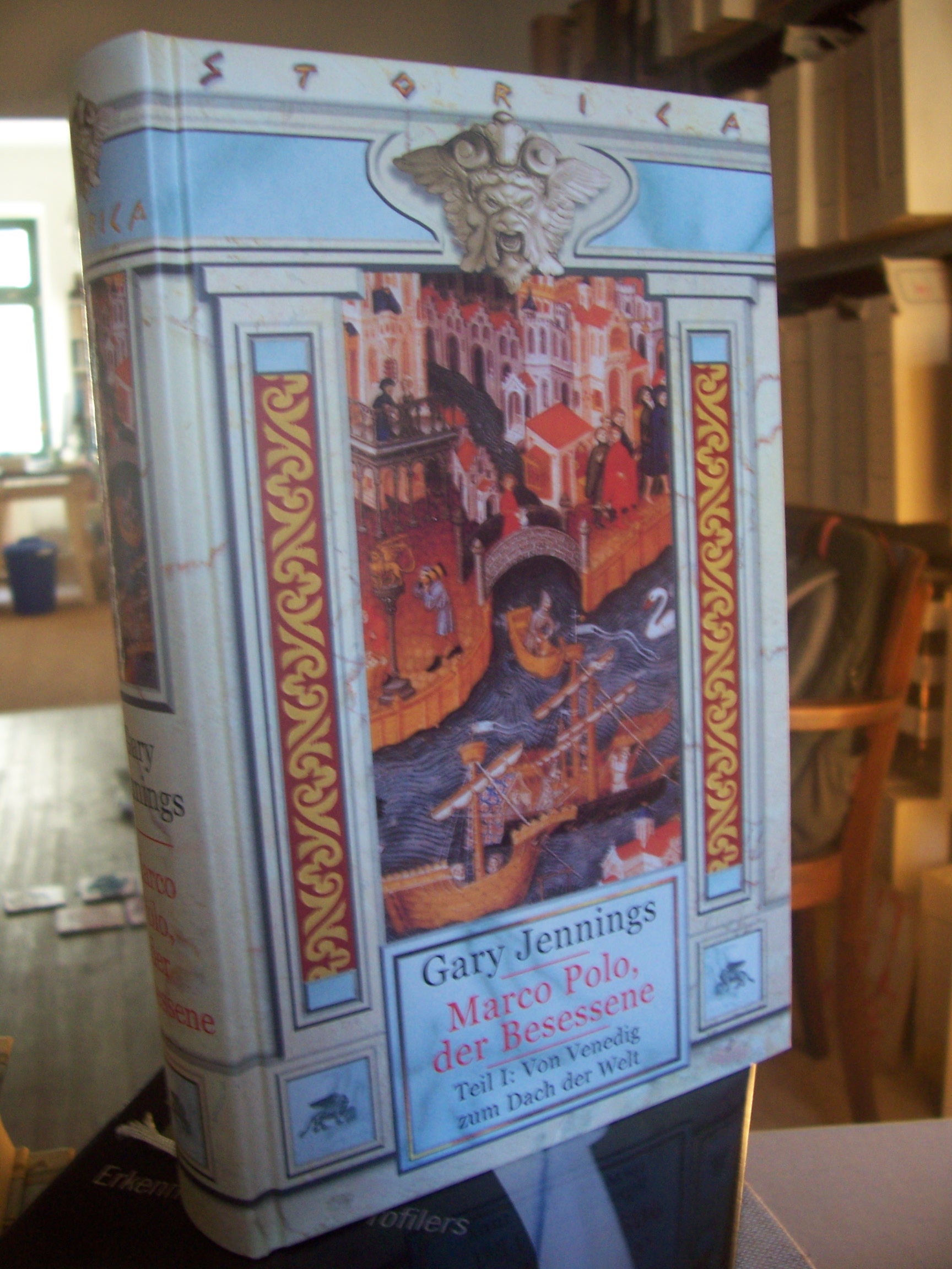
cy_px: 634
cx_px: 476
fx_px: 1247
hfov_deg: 41.8
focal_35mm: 34
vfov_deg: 54.0
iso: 160
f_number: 2.7
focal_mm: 5.6
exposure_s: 1/15
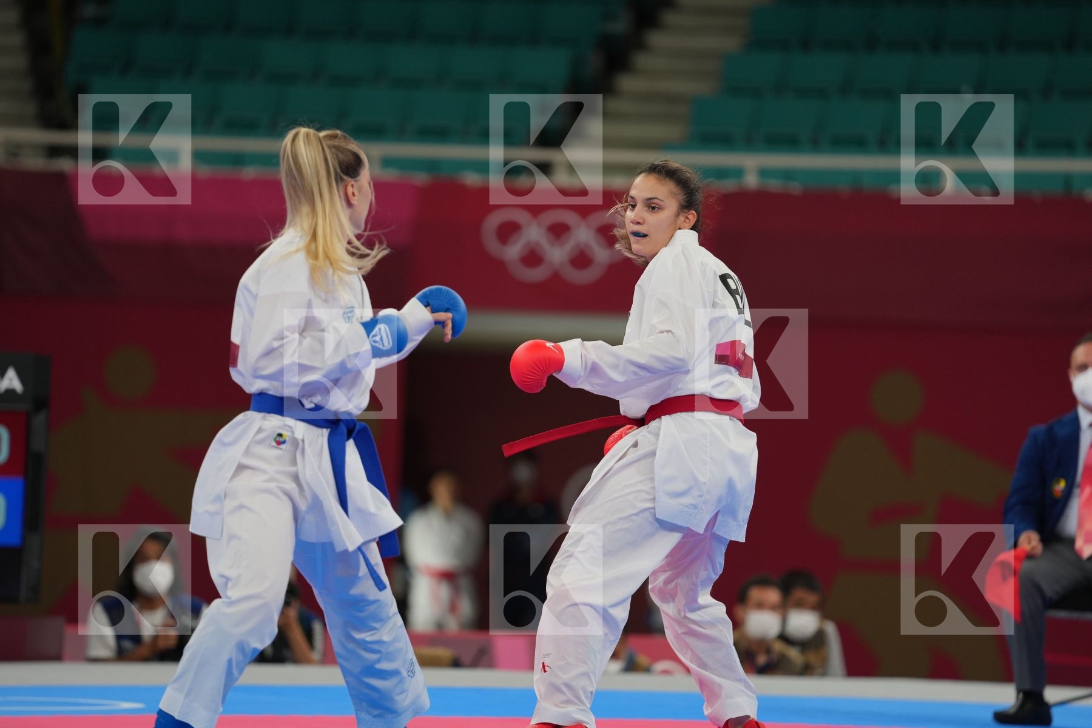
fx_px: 6066
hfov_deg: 10.3
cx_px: 546
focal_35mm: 200
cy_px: 364
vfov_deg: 6.9
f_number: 2.8
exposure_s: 1/1000
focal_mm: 200
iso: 500
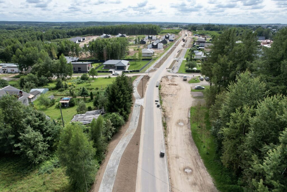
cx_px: 144
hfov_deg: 78.6
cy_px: 96
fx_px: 175
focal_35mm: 22
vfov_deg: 57.2
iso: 100
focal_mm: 8.38
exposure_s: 1/1600
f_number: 2.8
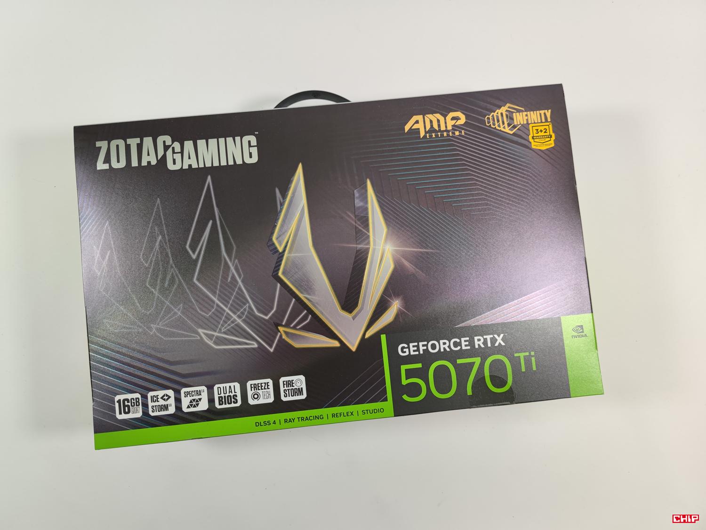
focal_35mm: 25
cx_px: 353
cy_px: 265
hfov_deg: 69.4
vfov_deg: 54.9
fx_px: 510
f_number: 1.85
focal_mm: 6.78
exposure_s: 1/100
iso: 60
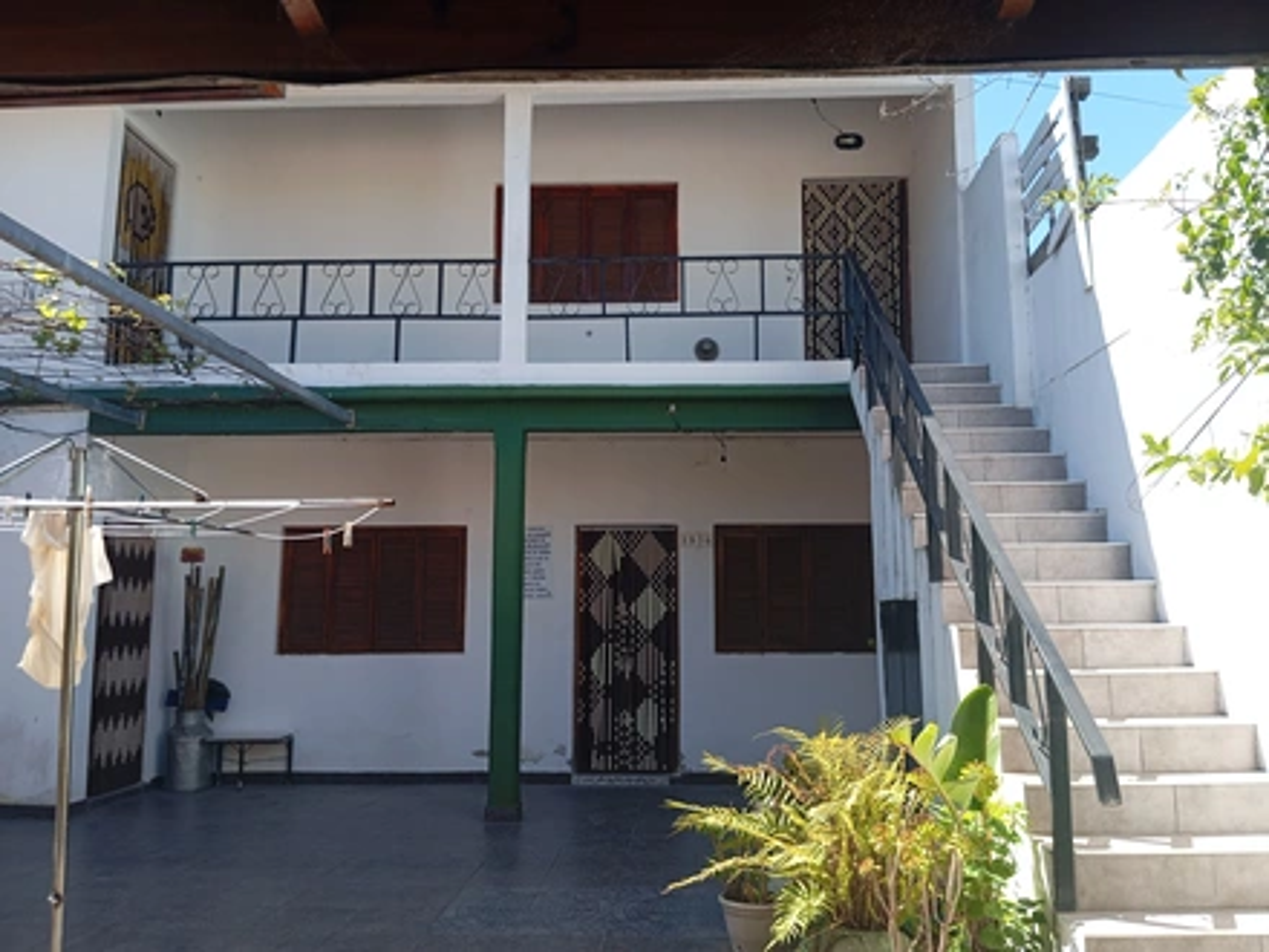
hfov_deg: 63.4
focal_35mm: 28
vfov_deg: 49.7
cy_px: 476
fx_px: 1026
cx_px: 634
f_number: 1.8
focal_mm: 4.22
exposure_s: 1/206
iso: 106
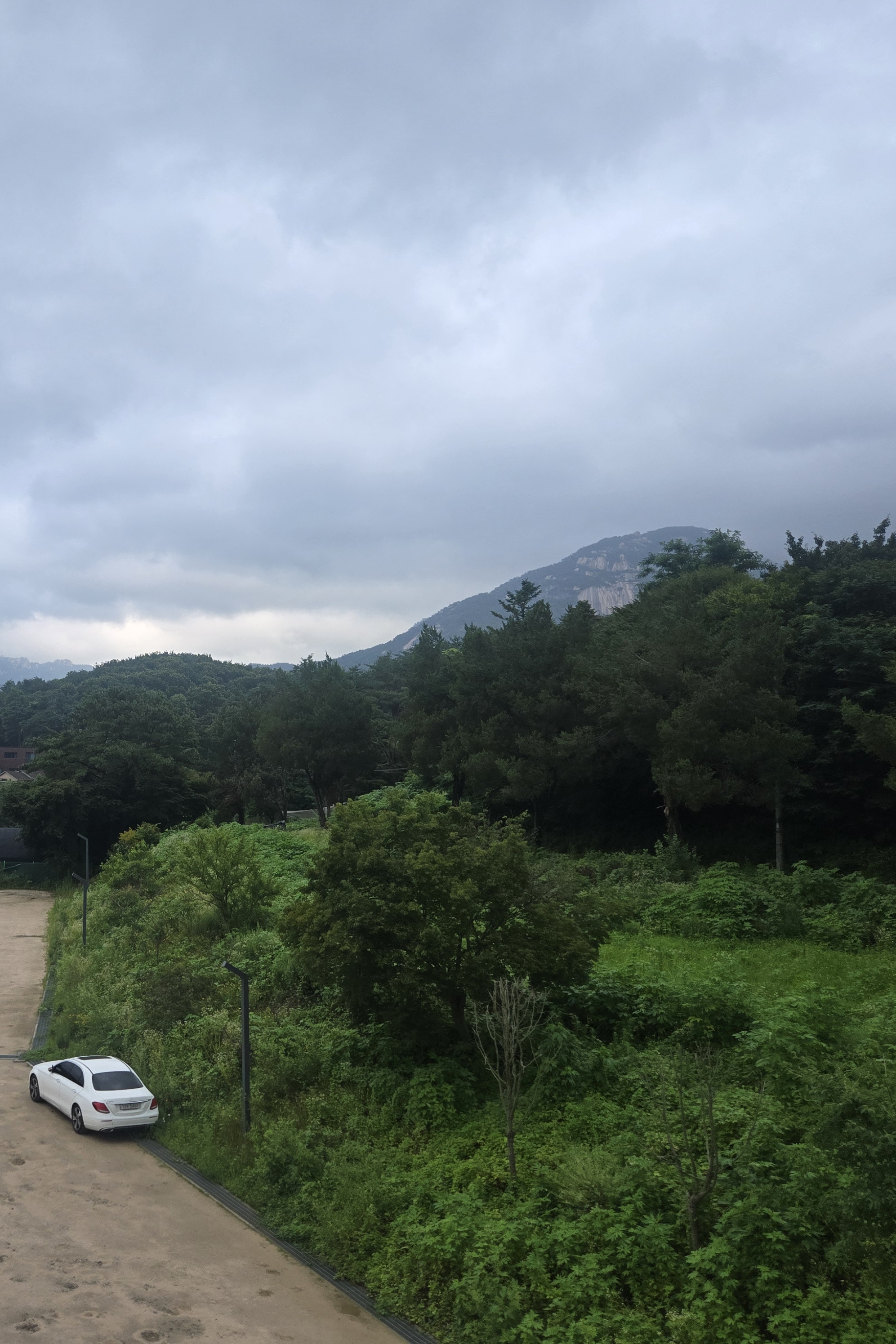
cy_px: 670
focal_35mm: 32
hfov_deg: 39.1
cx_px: 145
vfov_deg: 58.7
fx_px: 1195
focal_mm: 5.4
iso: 80
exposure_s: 1/1102
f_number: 1.8
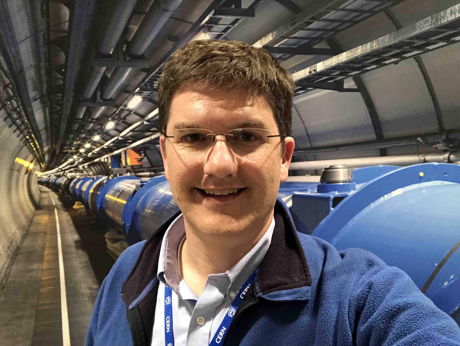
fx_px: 426
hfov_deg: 56.8
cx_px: 230
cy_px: 173
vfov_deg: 44.2
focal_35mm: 32
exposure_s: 1/33
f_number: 2.2
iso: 400
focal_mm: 2.87
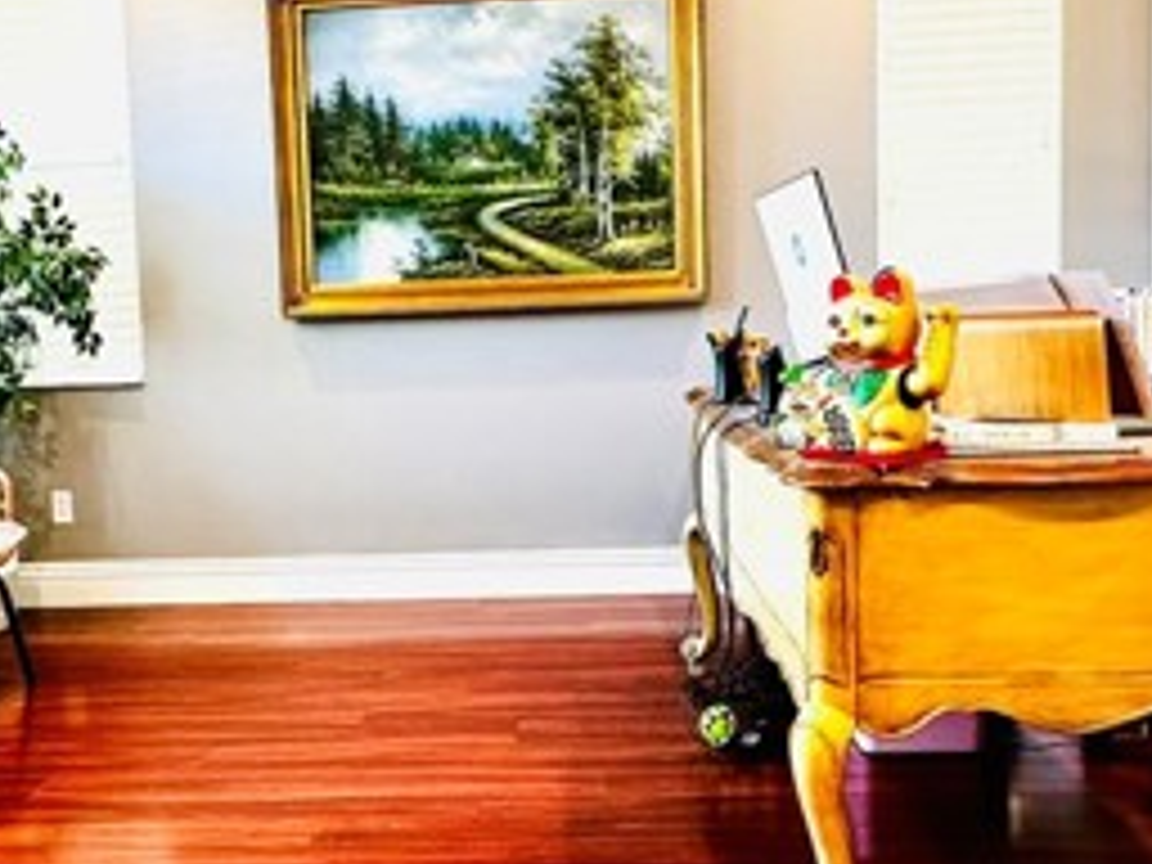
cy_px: 396
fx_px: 1165
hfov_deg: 52.3
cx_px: 472
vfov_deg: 40.7
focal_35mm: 35
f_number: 2.2
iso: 200
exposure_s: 1/60
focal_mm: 2.22
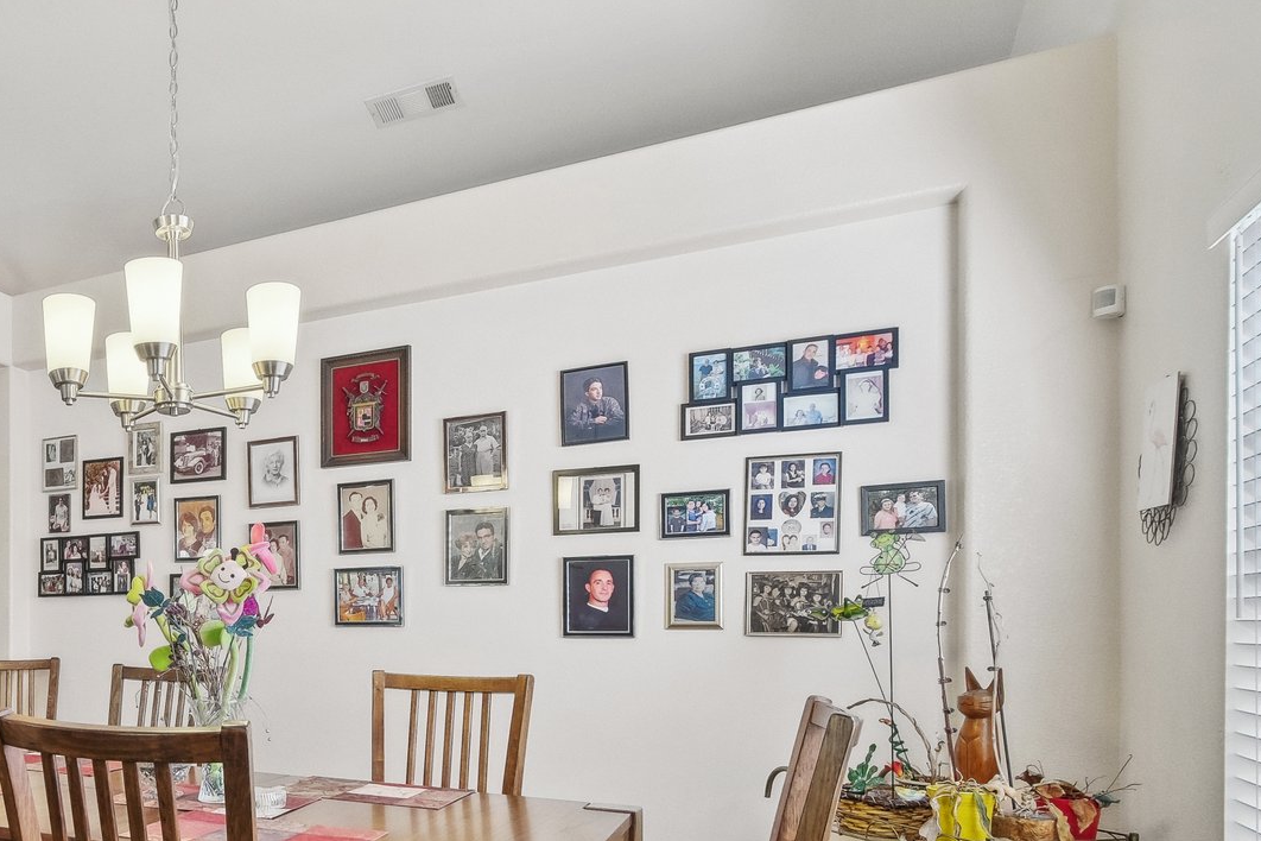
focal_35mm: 27
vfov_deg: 46.6
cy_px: 609
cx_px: 176
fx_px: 946
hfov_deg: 59.5
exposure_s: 1/40
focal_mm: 9
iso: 800
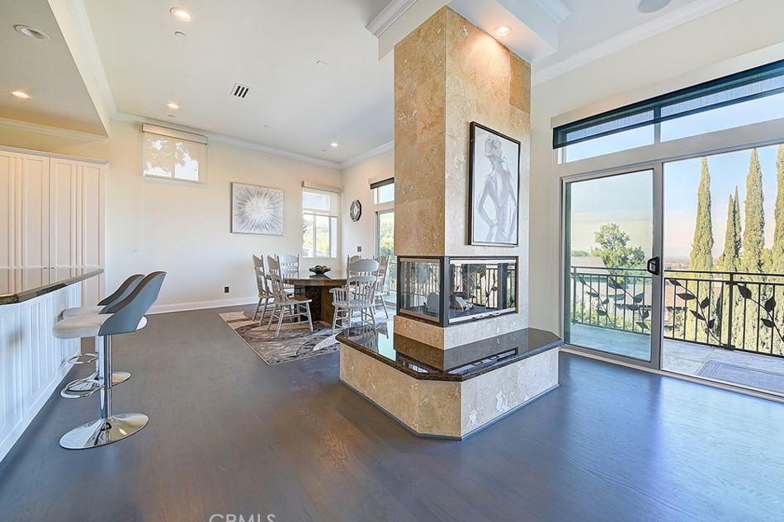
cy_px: 253
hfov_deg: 104.1
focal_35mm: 14
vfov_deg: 81.2
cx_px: 417
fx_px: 305
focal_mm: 13
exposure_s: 1/20
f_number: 8
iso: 250
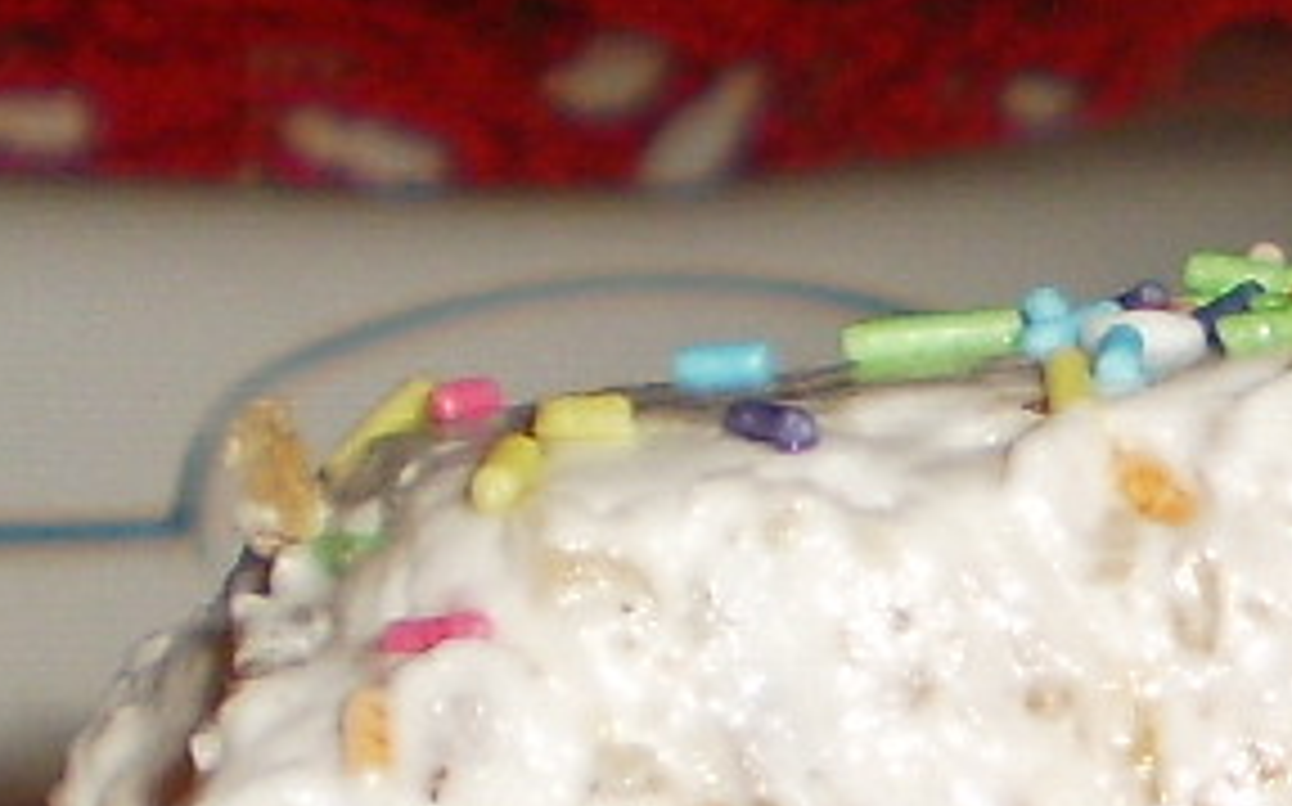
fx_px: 7496
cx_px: 1918
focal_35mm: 213
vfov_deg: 6.1
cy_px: 815
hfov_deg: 9.6
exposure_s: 1/30
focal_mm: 6.3
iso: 125
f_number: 3.1
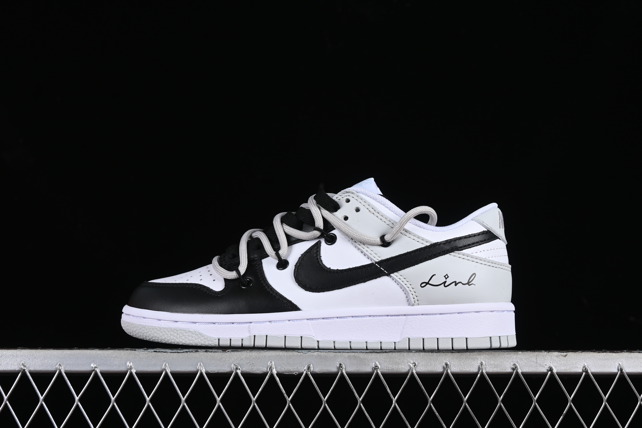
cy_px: 214
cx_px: 321
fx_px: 1337
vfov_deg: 18.2
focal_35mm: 75
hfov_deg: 27.0
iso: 160
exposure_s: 1/80
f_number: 8
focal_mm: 50
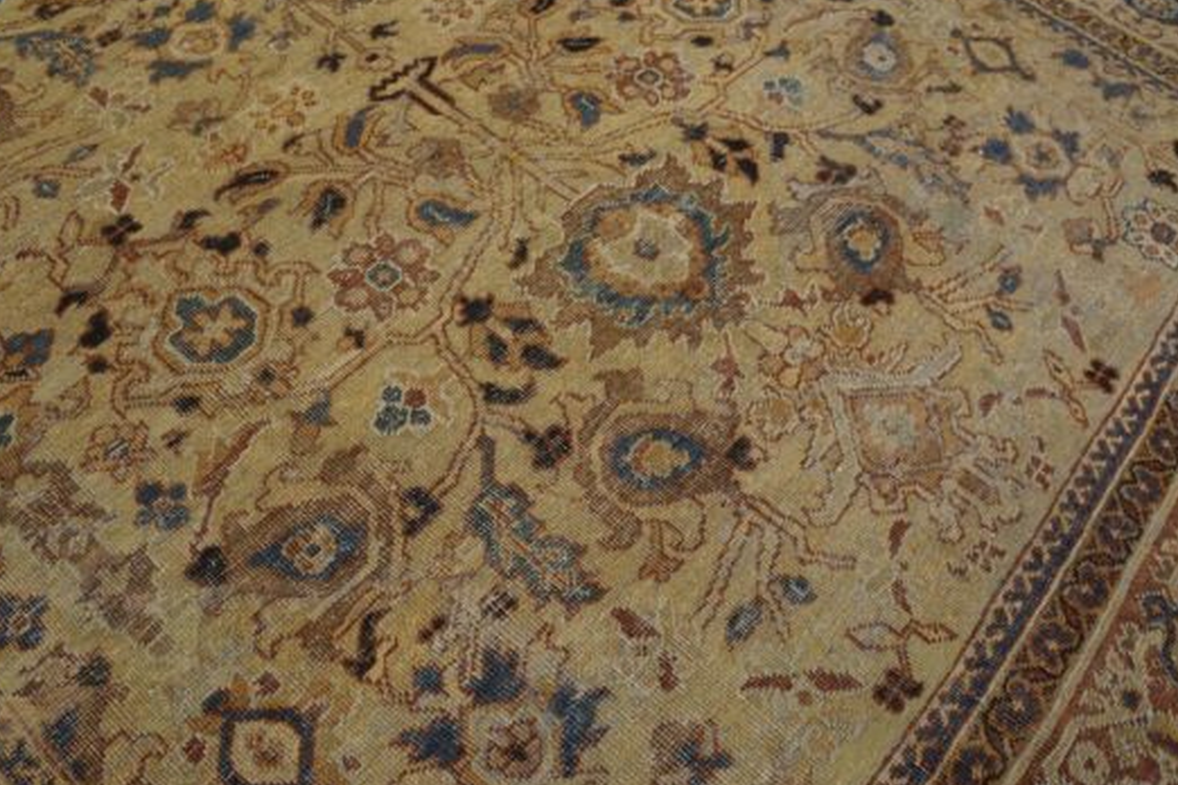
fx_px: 1014
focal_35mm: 31
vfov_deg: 42.2
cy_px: 344
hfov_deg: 60.2
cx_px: 537
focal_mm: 18
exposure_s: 1/60
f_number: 4
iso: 640
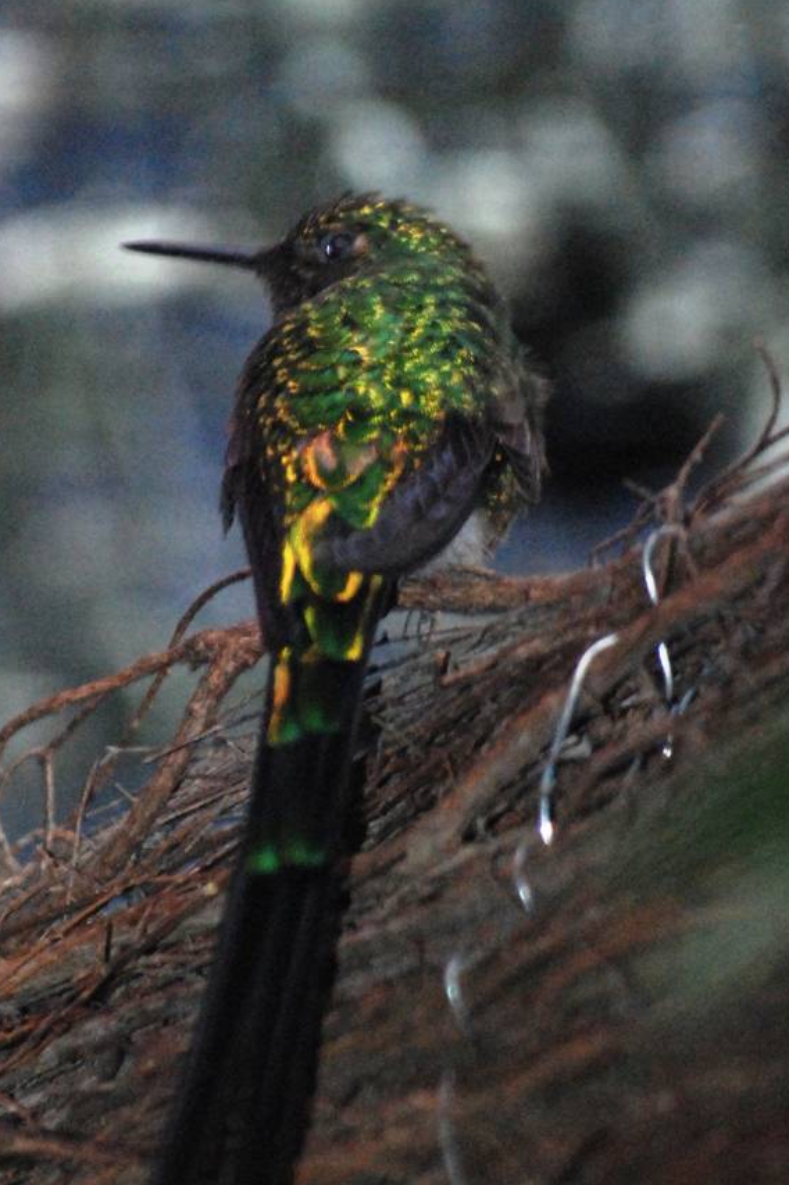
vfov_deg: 3.3
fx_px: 20397
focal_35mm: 620
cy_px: 542
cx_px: 284
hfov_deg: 2.2
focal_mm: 220
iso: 1600
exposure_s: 1/60
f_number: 5.6
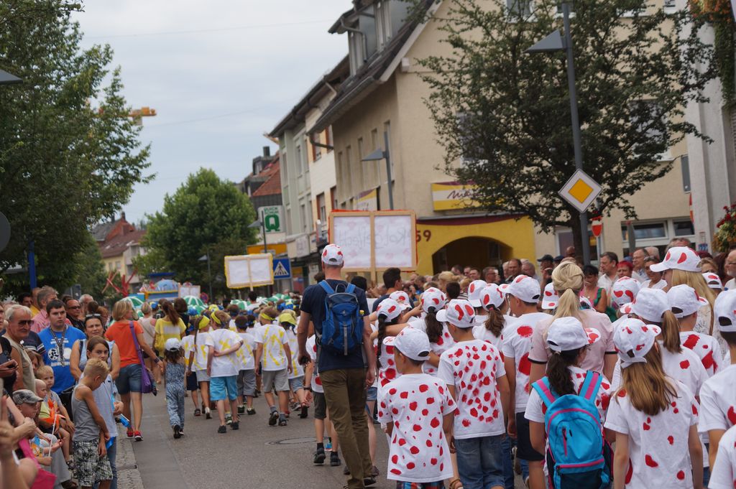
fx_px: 1685
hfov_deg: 24.6
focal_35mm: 82
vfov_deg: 16.5
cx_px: 368
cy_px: 244
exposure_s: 1/320
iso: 100
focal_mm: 55
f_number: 5.6
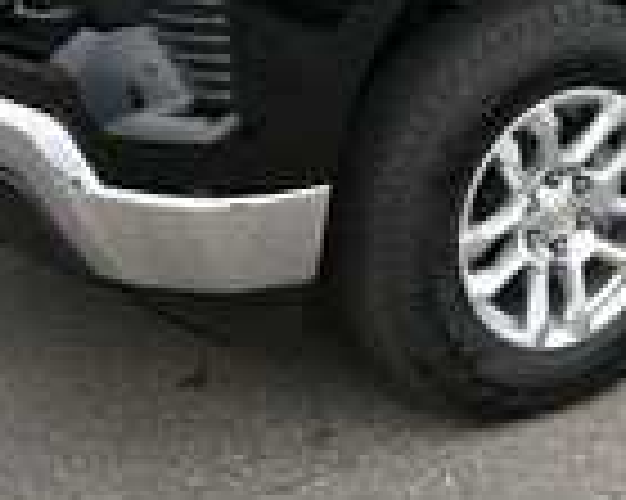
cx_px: 662
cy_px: -61
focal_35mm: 81
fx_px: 1500
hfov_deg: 22.4
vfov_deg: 18.2
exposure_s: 1/250
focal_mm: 20
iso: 280
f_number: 5.6
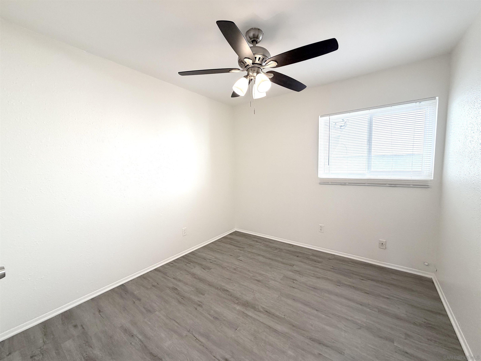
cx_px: 240
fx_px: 195
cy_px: 180
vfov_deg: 85.7
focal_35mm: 14
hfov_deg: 102.1
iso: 100
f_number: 2.2
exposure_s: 1/121
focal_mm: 2.22
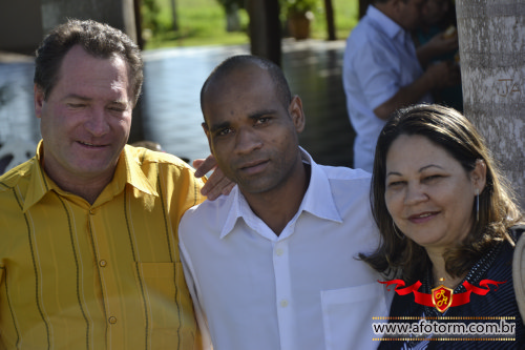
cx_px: 262
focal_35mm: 150
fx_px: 2187
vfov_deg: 9.1
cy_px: 175
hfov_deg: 13.7
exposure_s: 1/500
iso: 200
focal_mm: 100
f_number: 5.6
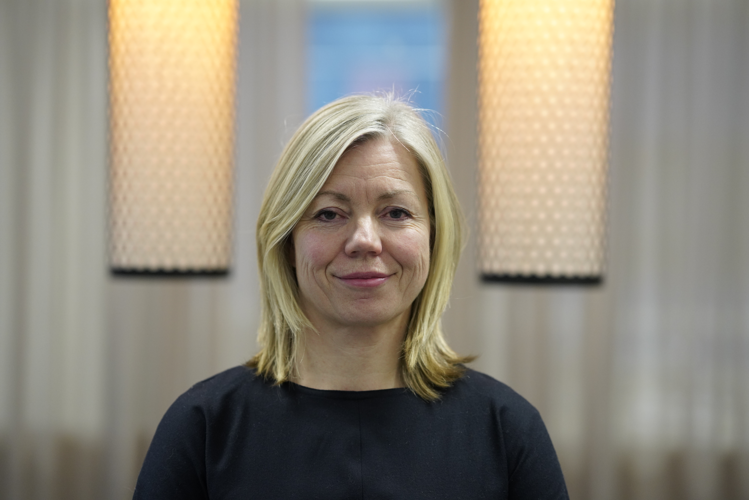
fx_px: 1768
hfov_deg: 23.9
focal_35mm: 85
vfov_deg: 16.1
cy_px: 250
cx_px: 374
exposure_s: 1/500
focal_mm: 85
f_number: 1.8
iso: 2000
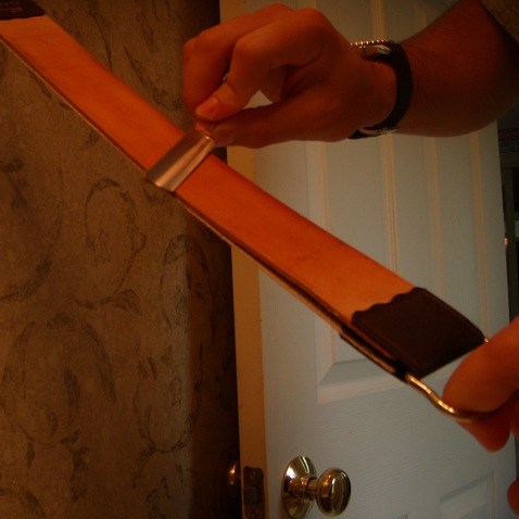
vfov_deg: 37.6
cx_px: 192
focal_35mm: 45
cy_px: 260
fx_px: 763
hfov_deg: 37.3
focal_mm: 6.4
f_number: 3.5
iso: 64
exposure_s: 1/52.9
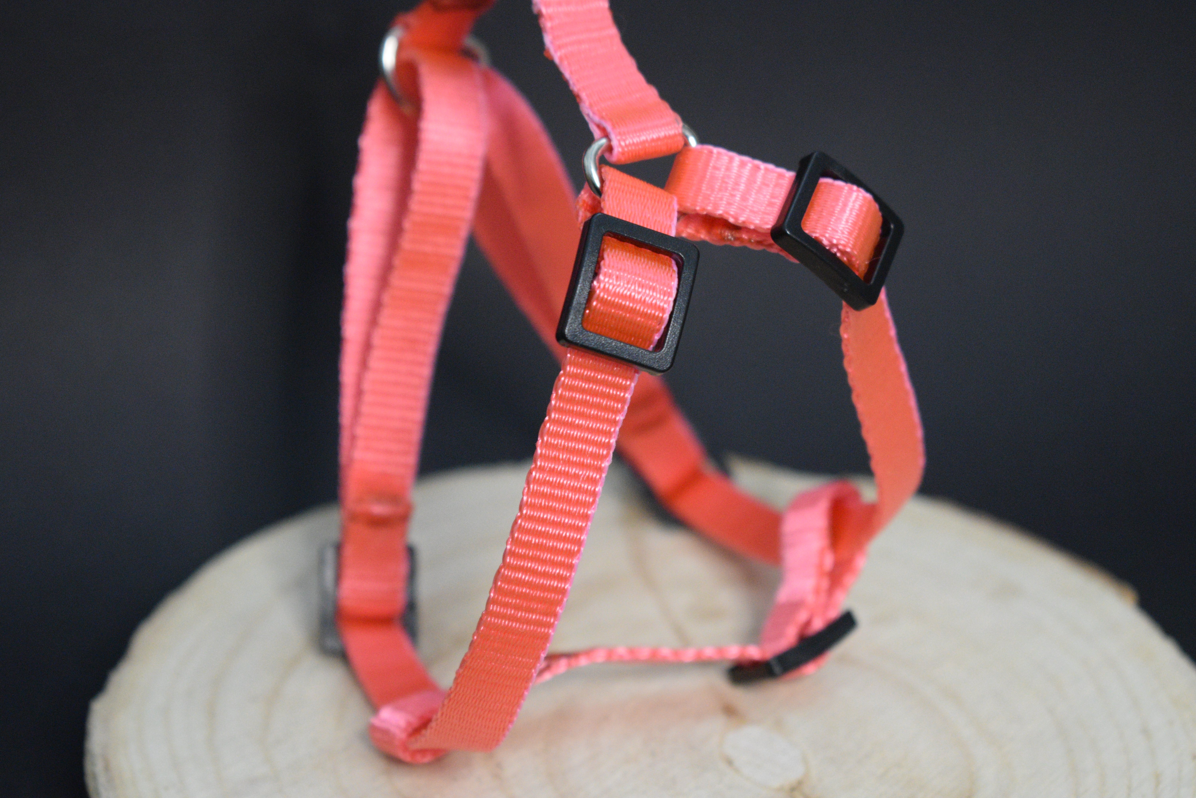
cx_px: 598
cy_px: 399
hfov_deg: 24.6
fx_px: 2741
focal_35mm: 82
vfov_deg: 16.6
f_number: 5.6
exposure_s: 1/80
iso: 3200
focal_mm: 55
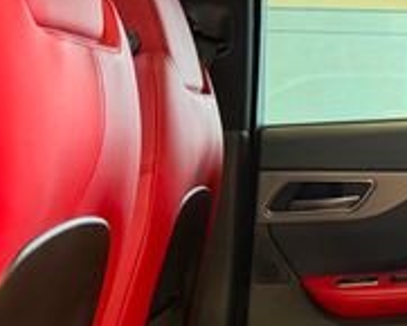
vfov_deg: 17.9
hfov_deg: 20.8
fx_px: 1000
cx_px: 540
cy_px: 344
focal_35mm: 83
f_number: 1.78
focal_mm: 6.76
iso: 640
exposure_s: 1/40
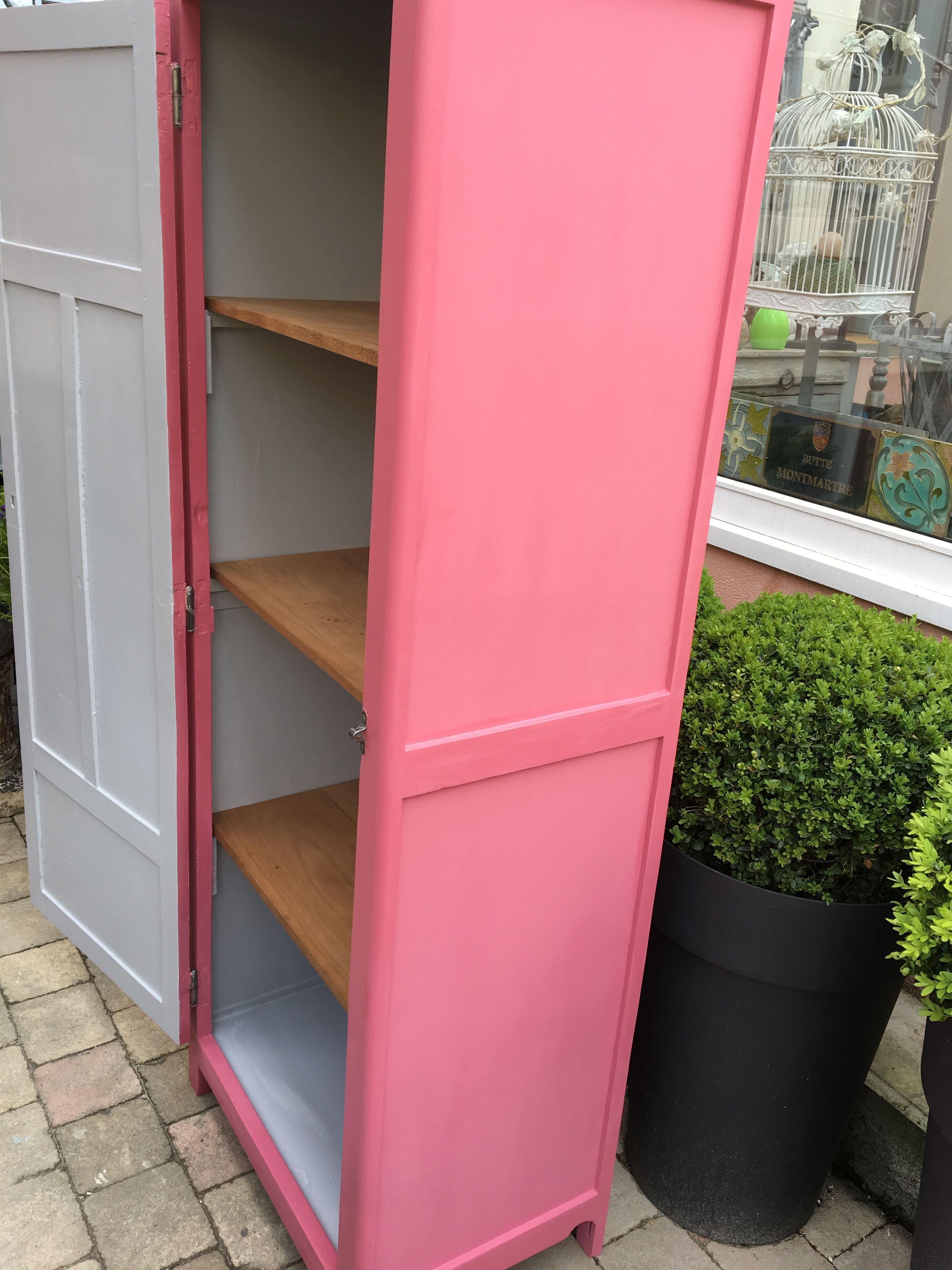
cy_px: 614
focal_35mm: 30
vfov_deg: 60.0
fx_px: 1100
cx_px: 489
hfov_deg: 46.8
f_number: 2.2
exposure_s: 1/120
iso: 25
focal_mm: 4.15
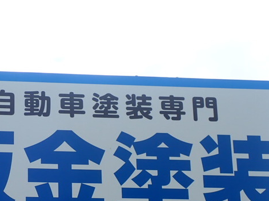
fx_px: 676
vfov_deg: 16.8
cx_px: 29
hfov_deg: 22.0
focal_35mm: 87
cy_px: 167
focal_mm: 7.34
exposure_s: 1/640
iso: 100
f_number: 4
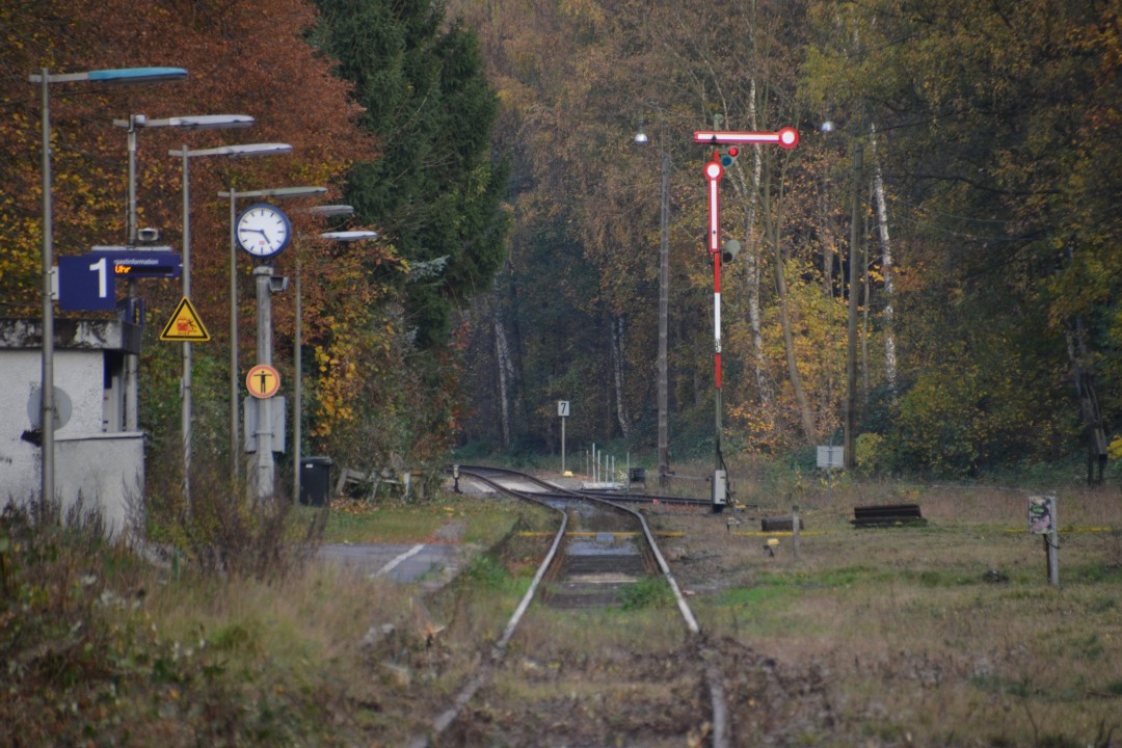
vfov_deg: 3.4
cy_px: 374
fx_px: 12622
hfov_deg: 5.1
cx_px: 561
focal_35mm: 405
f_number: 6.3
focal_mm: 270
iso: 800
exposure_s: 1/125
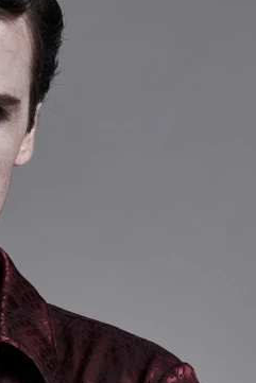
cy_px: 510
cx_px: -35
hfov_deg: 3.8
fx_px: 3825
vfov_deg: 5.7
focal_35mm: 359
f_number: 9
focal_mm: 96
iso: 100
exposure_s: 1/160
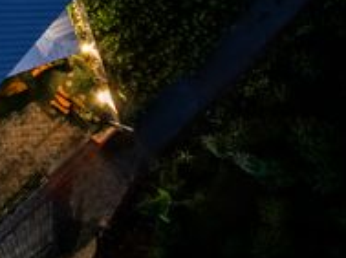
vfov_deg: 24.6
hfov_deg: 30.7
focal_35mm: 56
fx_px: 559
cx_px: -35
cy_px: -9
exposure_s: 1/2
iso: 1600
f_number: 2.8
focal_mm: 12.29
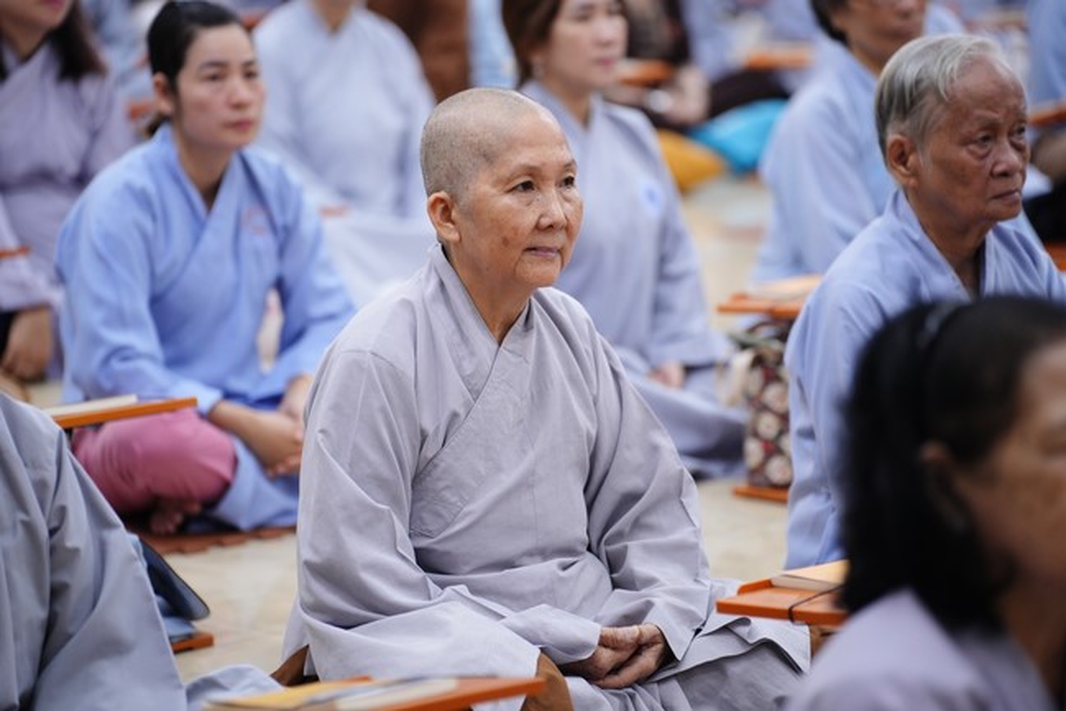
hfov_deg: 13.7
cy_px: 356
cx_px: 533
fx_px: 4442
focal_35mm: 150
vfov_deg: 9.2
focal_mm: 150
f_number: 2.8
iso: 2000
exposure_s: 1/80
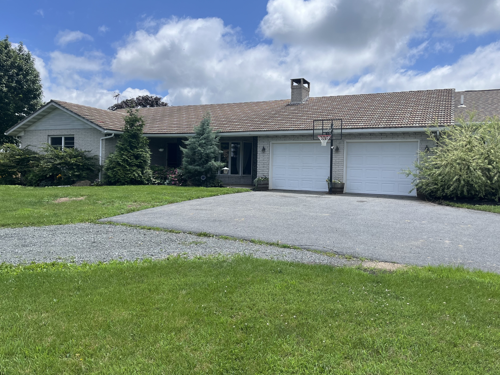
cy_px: 175
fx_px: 404
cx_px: 241
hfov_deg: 63.4
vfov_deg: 49.7
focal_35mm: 28
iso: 50
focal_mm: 5.1
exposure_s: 1/4651
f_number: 1.6
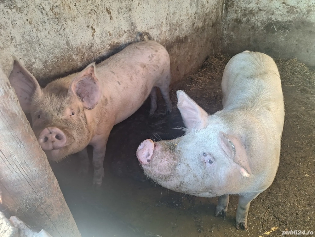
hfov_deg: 73.9
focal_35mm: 23
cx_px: 158
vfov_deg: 58.9
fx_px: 209
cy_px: 118
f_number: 1.8
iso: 80
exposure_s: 1/50
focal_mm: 5.54
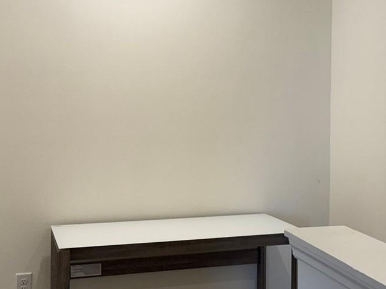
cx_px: 225
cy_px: 130
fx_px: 658
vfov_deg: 24.8
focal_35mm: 59
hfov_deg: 32.6
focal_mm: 6.76
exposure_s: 1/120
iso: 160
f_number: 1.78
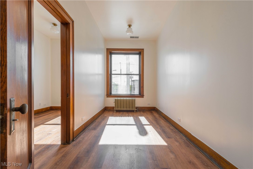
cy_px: 84
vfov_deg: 81.1
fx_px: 98
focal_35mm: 14
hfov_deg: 104.3
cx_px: 126
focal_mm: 14
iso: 200
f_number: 10
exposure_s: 1/80
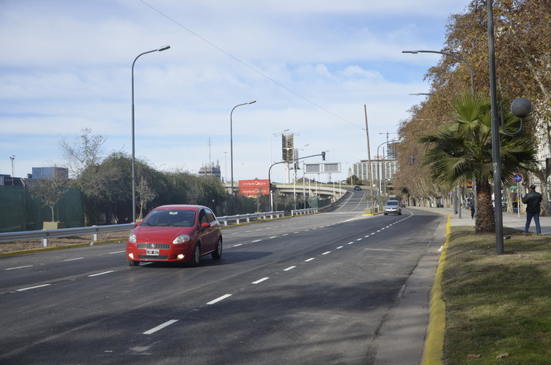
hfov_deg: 43.7
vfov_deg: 29.8
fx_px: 687
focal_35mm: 45
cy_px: 182
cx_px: 276
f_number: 4.2
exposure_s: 1/500
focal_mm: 30
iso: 100
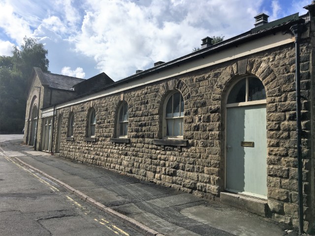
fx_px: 264
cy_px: 118
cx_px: 158
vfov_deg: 48.2
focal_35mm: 29
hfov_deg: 61.7
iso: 25
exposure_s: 1/2959
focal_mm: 4.15
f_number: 2.2
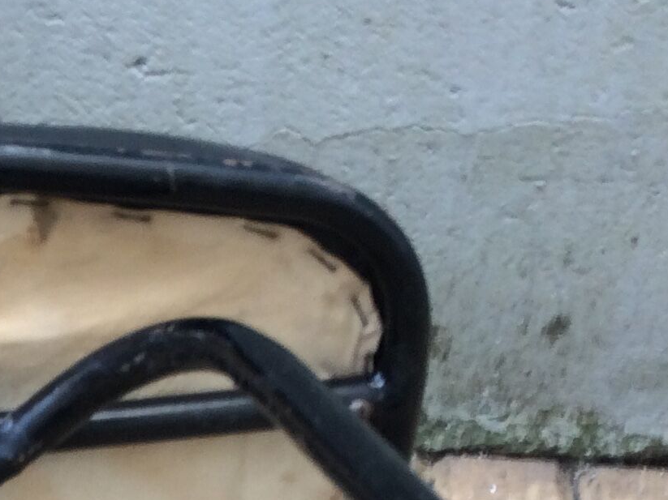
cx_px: -268
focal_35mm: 115
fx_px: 2219
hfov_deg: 16.0
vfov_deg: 11.7
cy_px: 957
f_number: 2.2
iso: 50
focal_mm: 4.15
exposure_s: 1/50
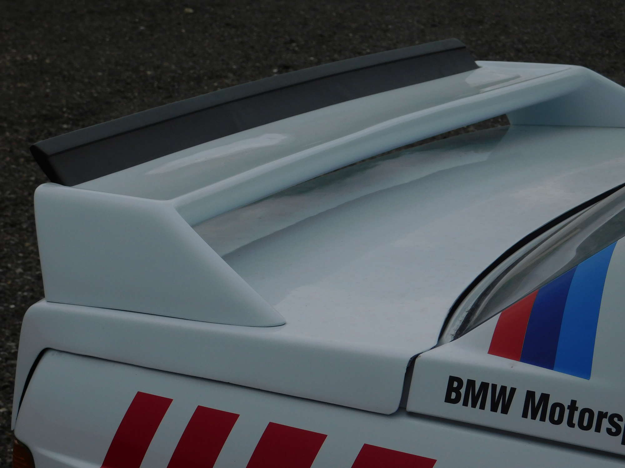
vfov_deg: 16.2
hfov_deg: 21.5
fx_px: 1643
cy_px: 234
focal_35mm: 91
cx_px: 312
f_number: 9
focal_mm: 16.1
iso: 125
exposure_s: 1/800
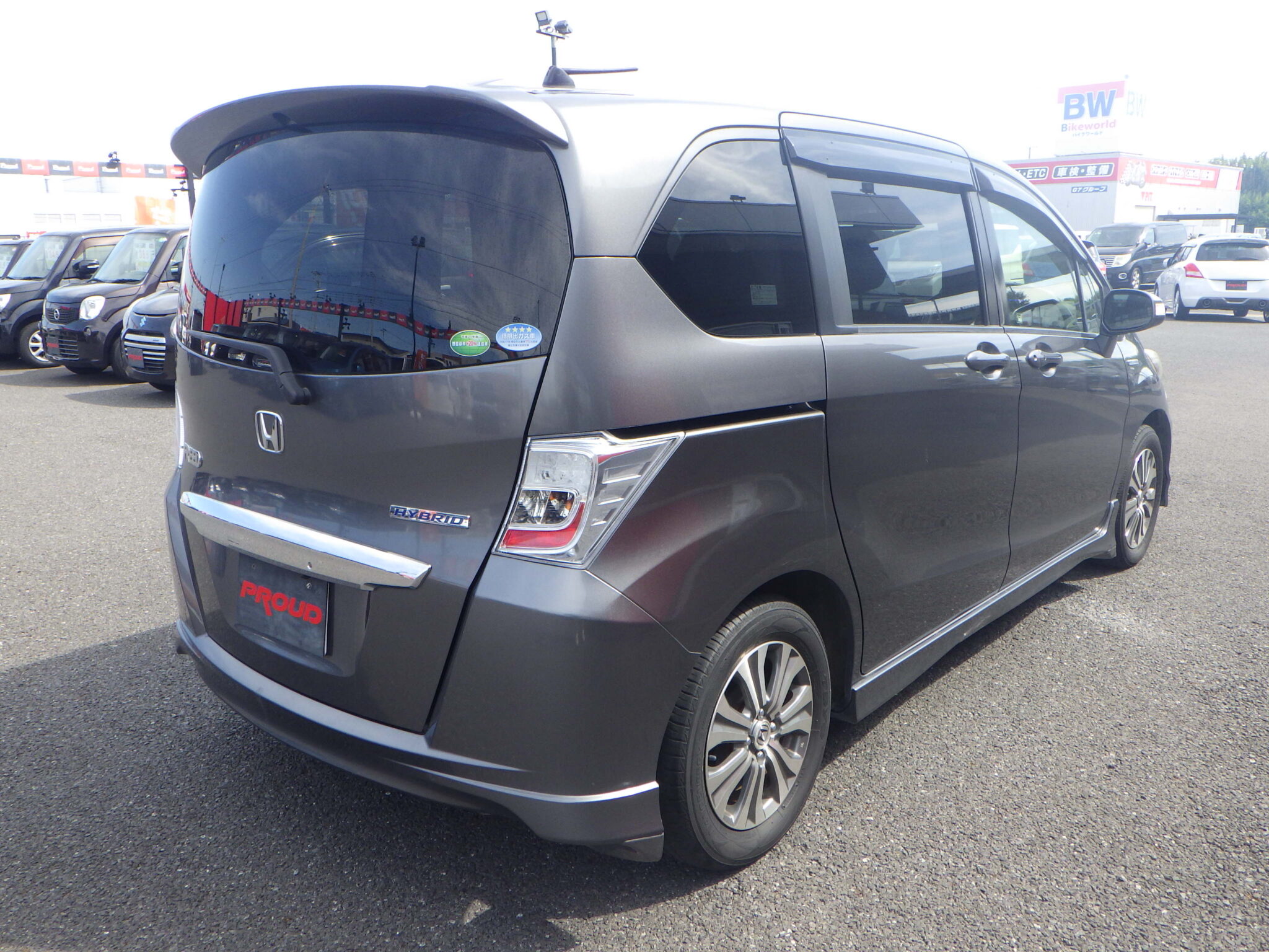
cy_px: 476
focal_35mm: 28
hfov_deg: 63.4
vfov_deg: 49.7
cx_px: 634
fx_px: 1026
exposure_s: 1/250
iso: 125
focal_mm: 5
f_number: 4.2
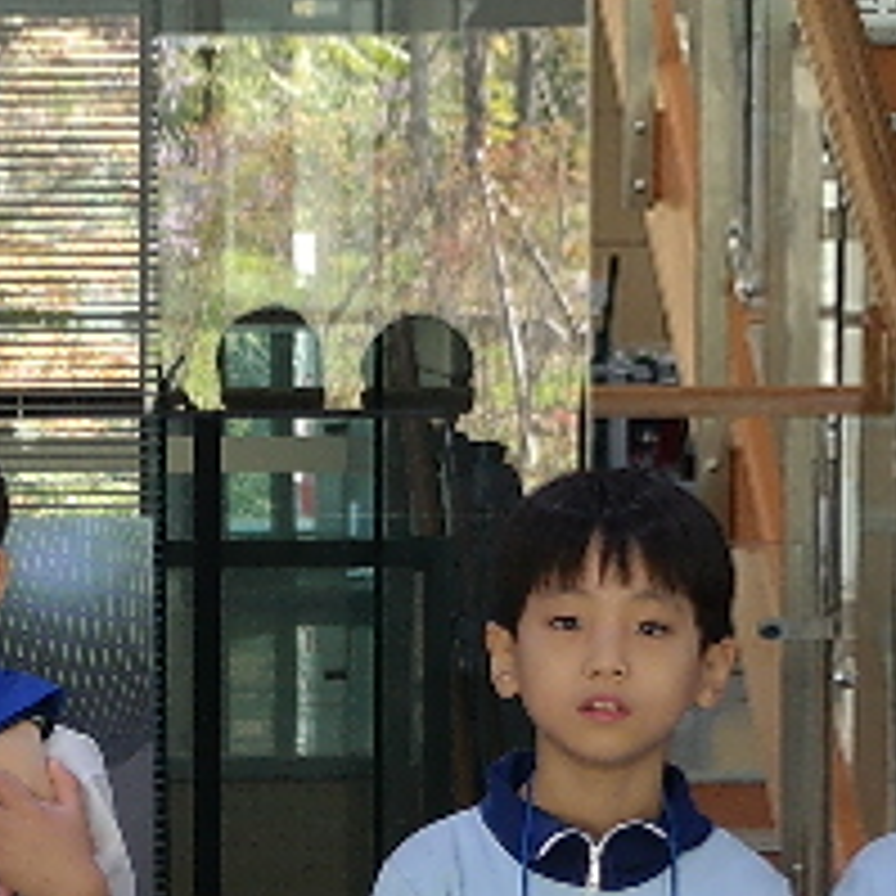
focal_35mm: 221
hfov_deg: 7.9
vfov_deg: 7.9
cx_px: 77
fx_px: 6472
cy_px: 842
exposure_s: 1/40
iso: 400
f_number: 3.5
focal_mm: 20
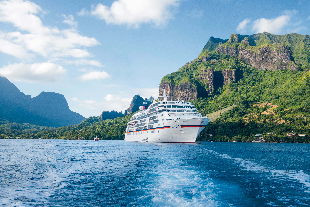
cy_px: 104
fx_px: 327
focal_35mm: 38
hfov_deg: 50.7
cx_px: 155
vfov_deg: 35.1
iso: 200
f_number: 14
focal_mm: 38
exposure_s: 1/160
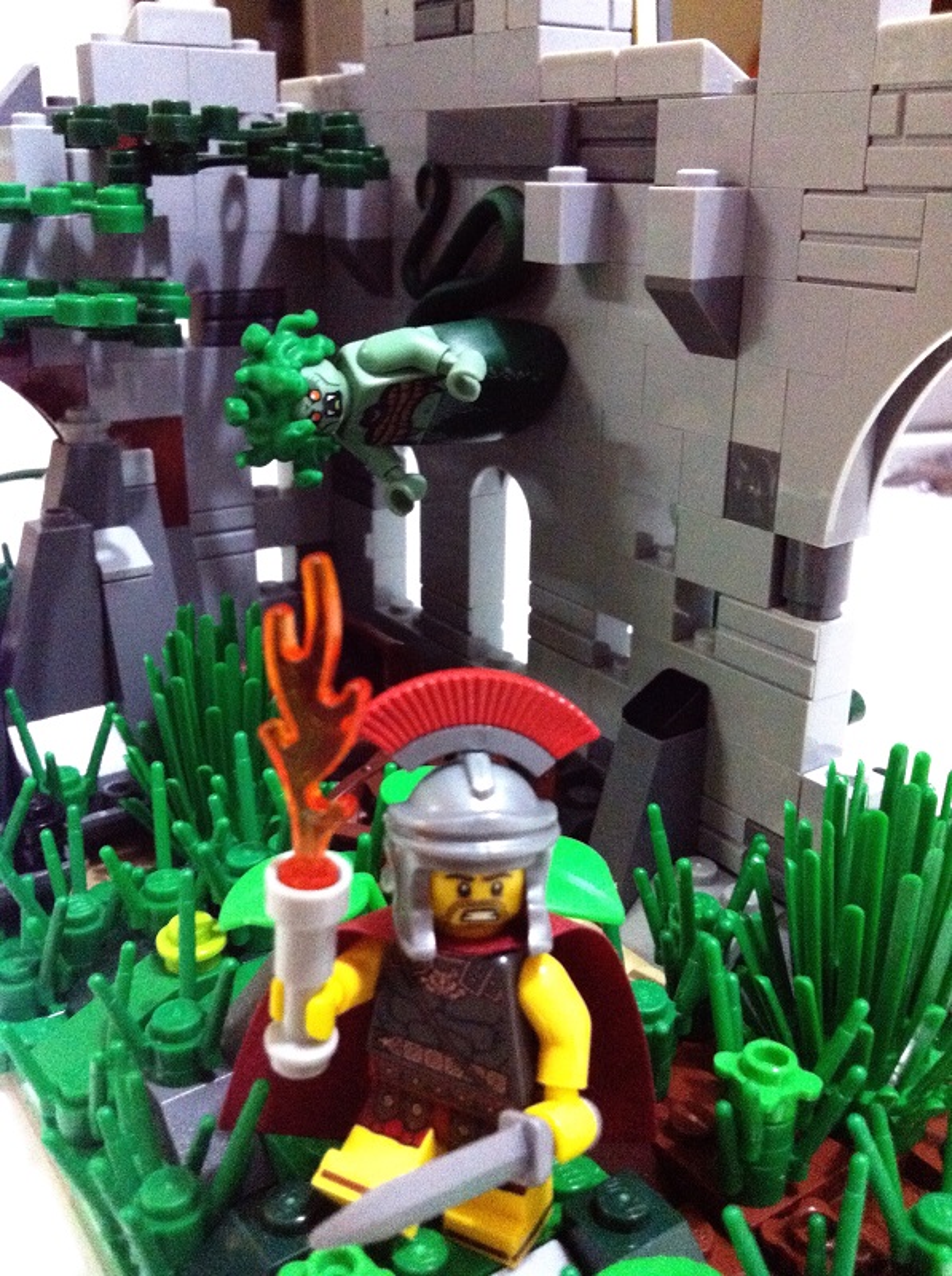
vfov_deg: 52.7
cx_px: 476
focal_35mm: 35
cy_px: 638
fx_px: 1288
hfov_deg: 40.6
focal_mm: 3.85
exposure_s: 1/17
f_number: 2.8
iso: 1000
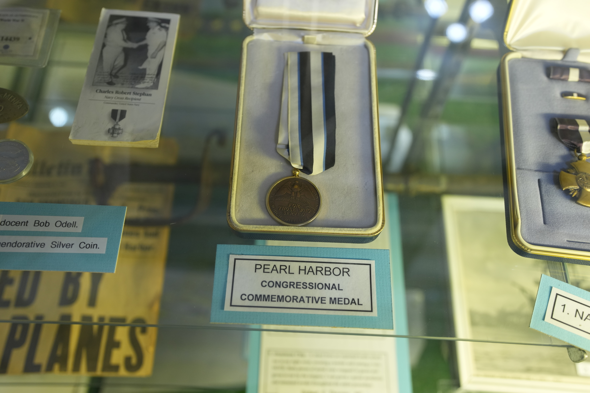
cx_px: 295
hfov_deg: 54.4
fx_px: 574
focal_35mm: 35
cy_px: 196
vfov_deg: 37.9
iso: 640
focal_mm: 35
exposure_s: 1/40
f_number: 2.8
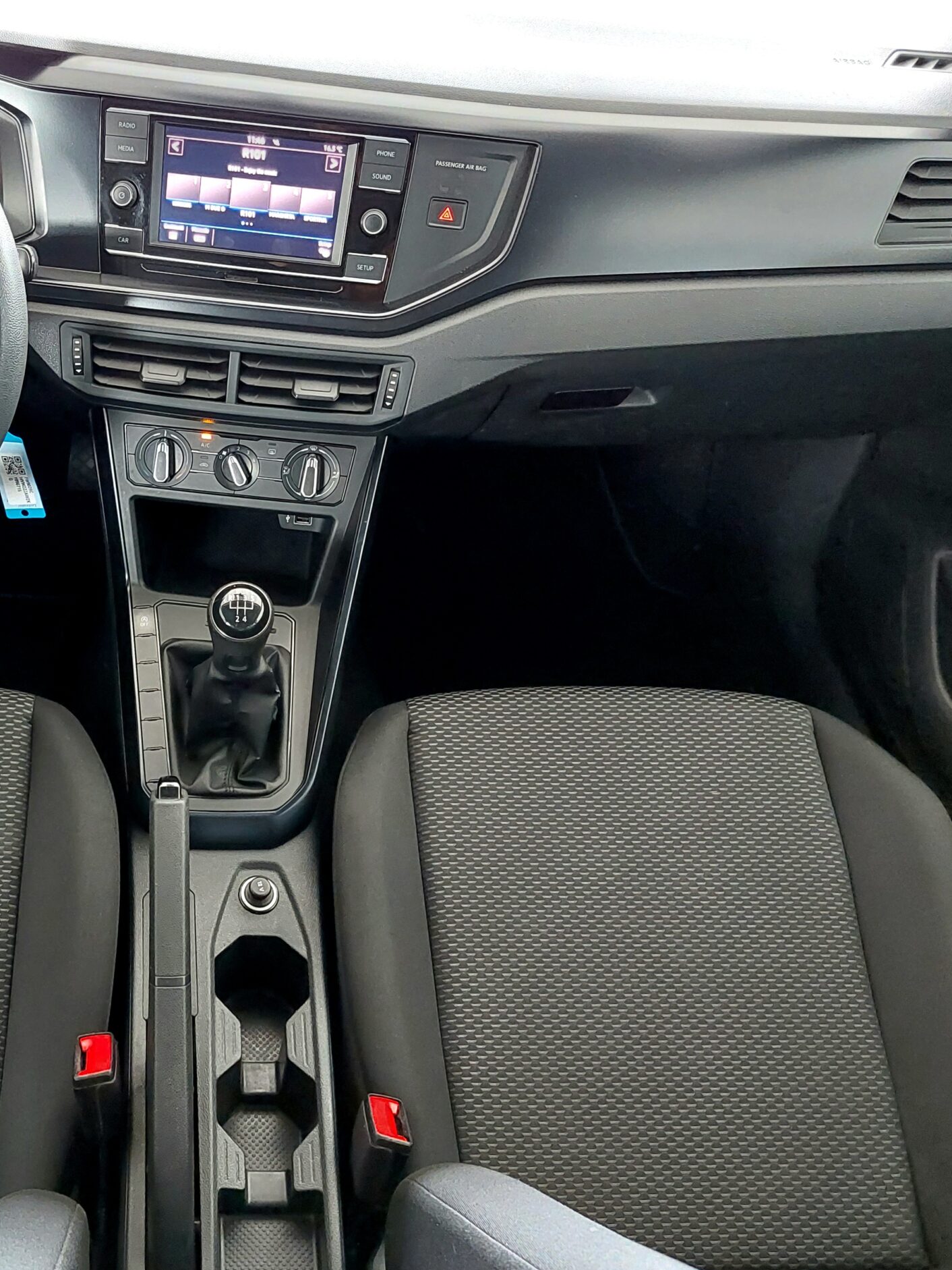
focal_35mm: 34
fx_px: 1246
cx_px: 216
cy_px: 626
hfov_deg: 40.4
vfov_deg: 53.9
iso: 1000
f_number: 1.8
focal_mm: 5.23
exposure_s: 1/24
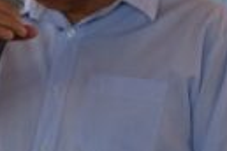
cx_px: 208
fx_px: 3909
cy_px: 34
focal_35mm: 620
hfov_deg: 3.3
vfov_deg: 2.2
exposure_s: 1/200
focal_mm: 52
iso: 400
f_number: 7.1
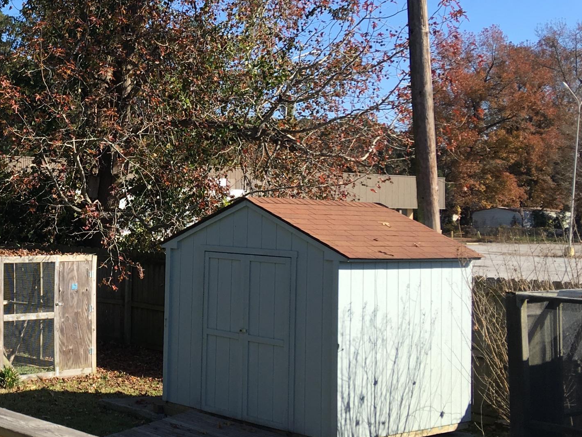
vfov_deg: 24.0
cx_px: 25
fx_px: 1026
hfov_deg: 29.9
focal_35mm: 61
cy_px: 181
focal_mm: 4.15
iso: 25
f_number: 2.2
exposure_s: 1/777
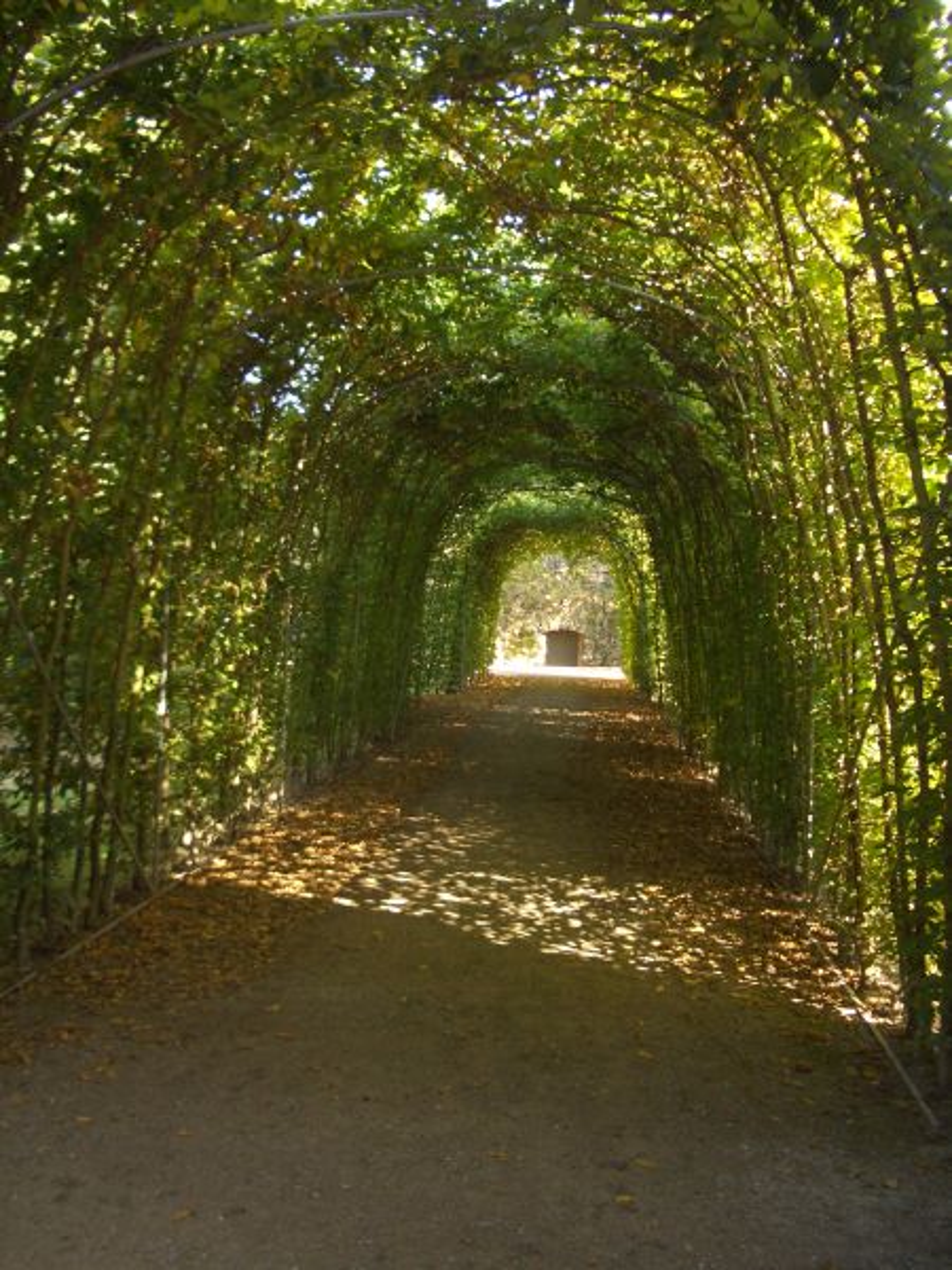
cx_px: 476
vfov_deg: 52.6
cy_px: 635
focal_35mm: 35
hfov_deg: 40.7
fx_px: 1283
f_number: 2.6
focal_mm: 5.8
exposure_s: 1/60
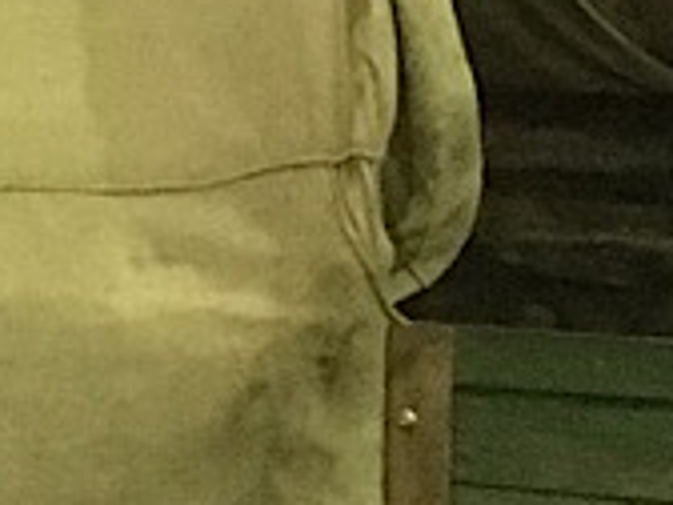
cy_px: -120
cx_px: -601
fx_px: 4297
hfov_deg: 8.6
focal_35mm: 221
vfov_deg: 6.7
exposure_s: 1/17
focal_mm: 4.15
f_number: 2.2
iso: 1000
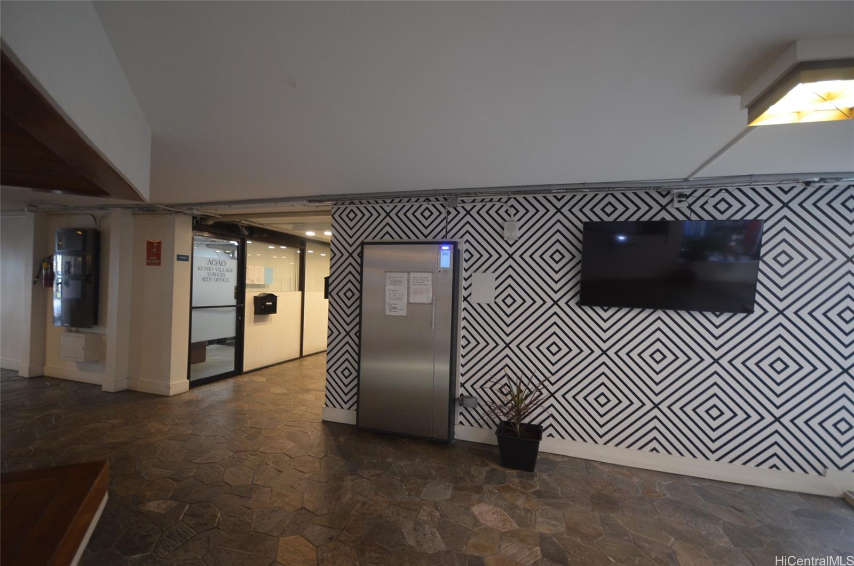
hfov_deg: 95.1
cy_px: 283
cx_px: 427
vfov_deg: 71.8
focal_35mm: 16
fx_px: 391
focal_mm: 11
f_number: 4.2
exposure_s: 1/30
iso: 800
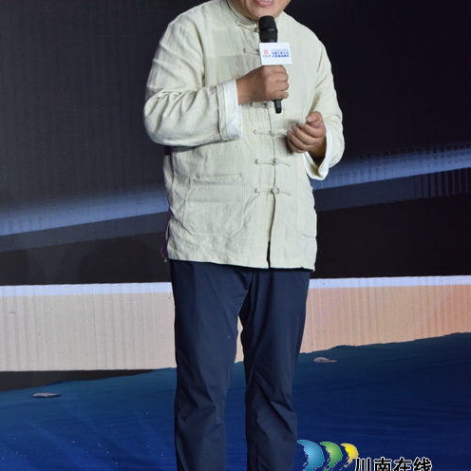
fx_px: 2078
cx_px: 235
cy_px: 159
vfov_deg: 12.9
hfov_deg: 12.9
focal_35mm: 135
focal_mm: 70
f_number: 18
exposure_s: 1/125
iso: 1000
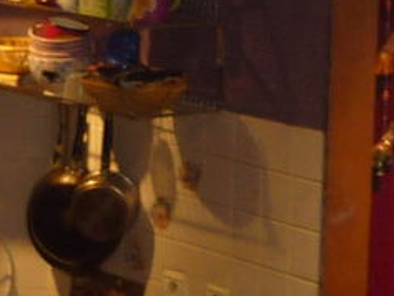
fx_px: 2539
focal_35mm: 223
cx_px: 233
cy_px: 191
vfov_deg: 6.7
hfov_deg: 8.9
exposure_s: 1/8
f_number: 2.8
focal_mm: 5.5
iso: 100
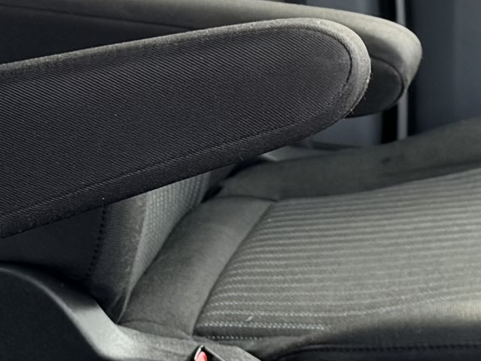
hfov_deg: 11.2
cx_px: 187
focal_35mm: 176
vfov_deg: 8.4
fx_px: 2445
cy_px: 243
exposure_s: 1/187
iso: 64
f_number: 1.78
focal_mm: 6.76
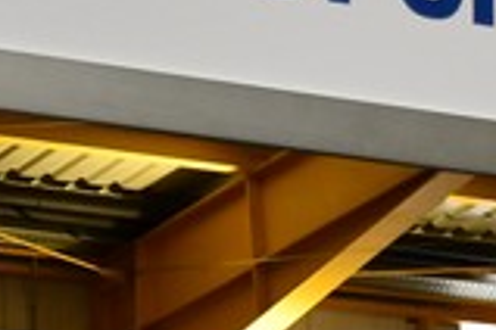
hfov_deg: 7.9
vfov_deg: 5.1
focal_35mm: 258
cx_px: 549
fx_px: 3554
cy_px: 845
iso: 800
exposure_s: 1/200
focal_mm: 27
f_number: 4
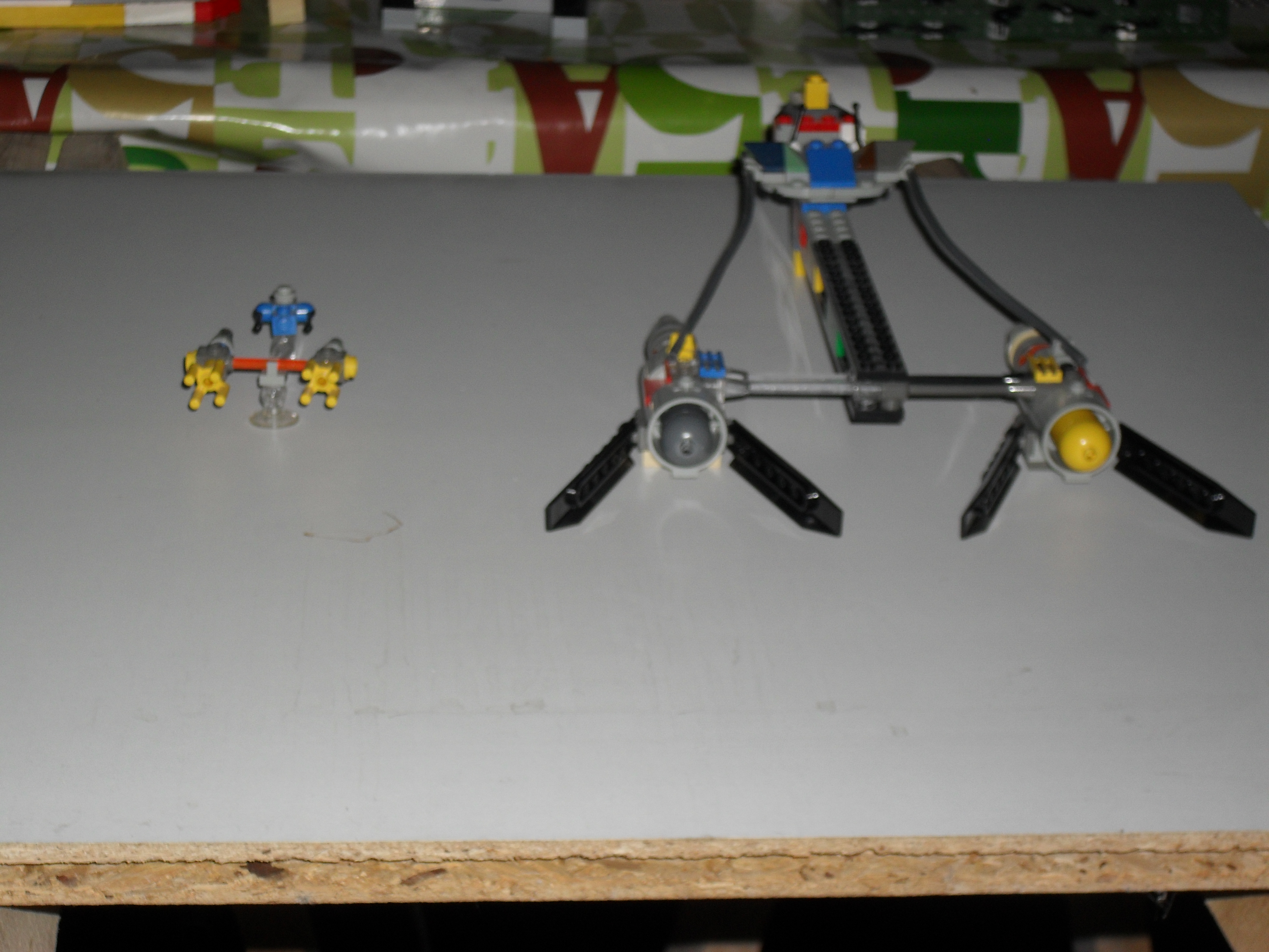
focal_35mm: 77
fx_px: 2823
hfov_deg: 25.3
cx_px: 634
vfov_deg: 19.1
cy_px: 476
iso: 100
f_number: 5
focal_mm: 13.6
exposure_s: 1/60
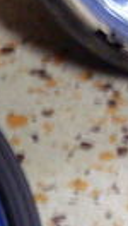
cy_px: 241
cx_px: -218
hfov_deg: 5.8
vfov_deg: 10.6
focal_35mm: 200
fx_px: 1198
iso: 200
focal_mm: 6.3
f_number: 2.8
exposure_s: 1/8
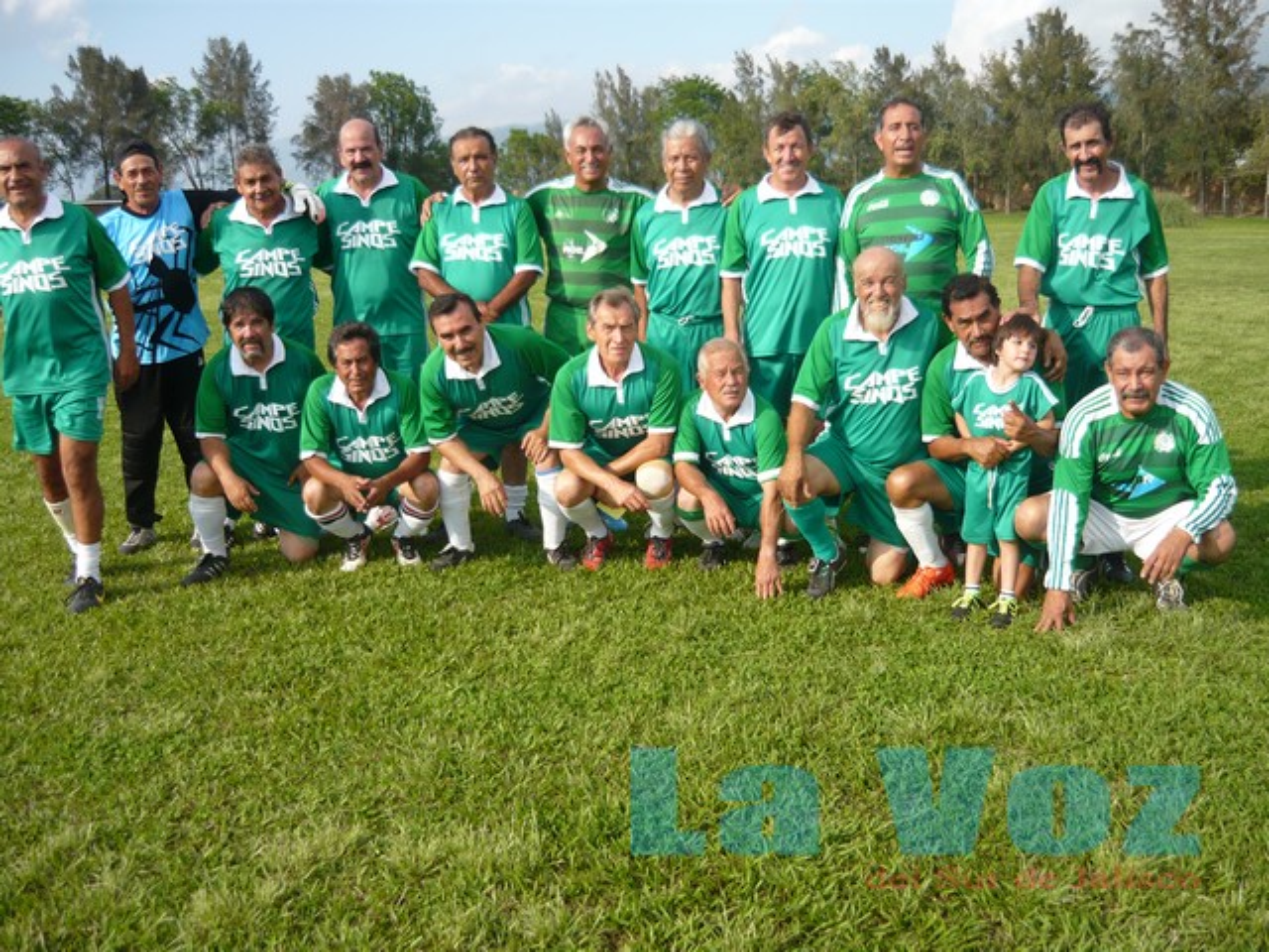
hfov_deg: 55.4
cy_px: 476
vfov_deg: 42.9
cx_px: 634
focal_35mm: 33
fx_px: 1210
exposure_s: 1/800
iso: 100
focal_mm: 5.5
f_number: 2.8
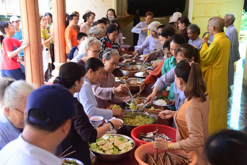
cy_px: 82
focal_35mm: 52
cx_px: 124
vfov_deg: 26.0
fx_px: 357
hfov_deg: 38.2
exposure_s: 1/60
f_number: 4.5
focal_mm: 52
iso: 250
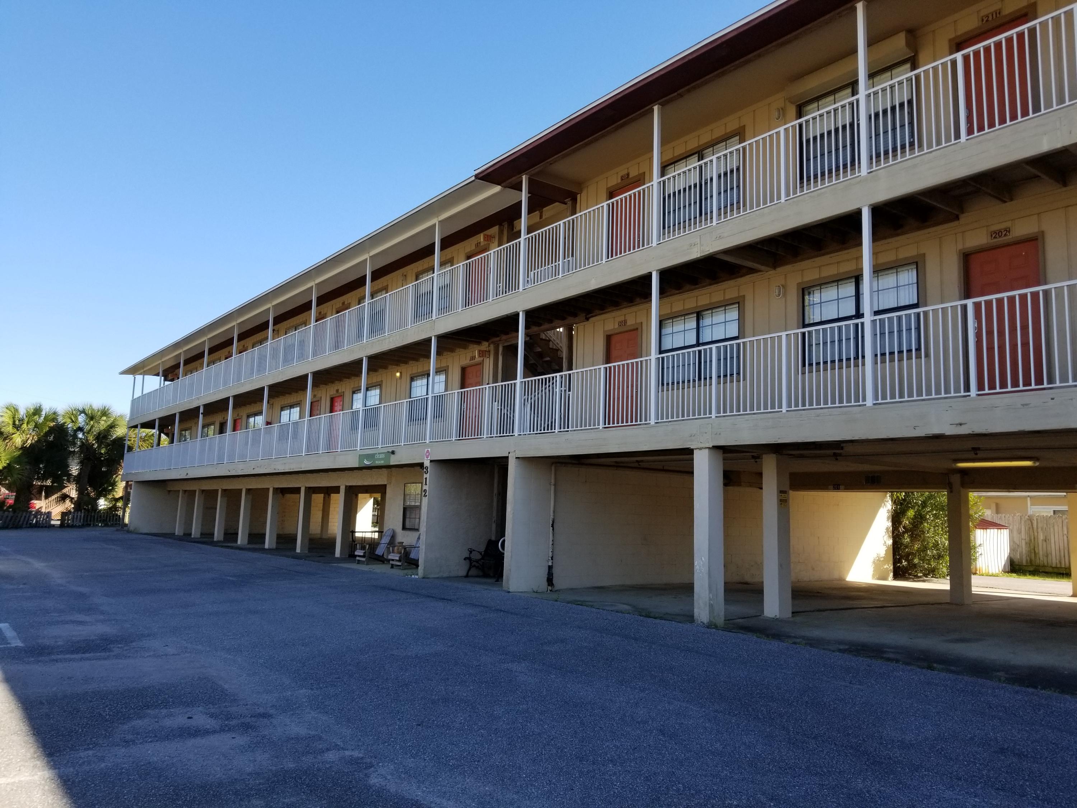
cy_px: 404
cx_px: 538
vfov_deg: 53.1
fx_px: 809
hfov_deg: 67.3
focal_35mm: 26
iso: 50
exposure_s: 1/1124
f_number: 1.7
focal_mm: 4.3
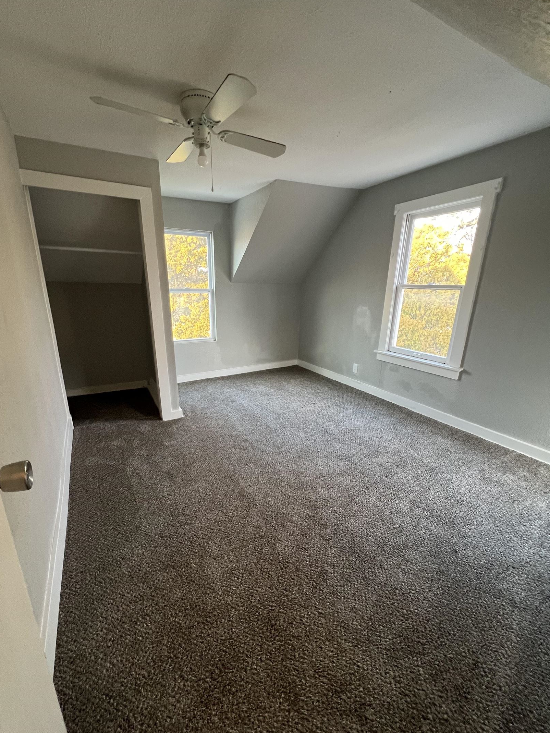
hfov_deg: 85.6
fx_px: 296
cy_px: 391
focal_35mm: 14
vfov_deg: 101.9
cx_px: 256
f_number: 1.8
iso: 250
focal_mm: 1.57
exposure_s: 1/63
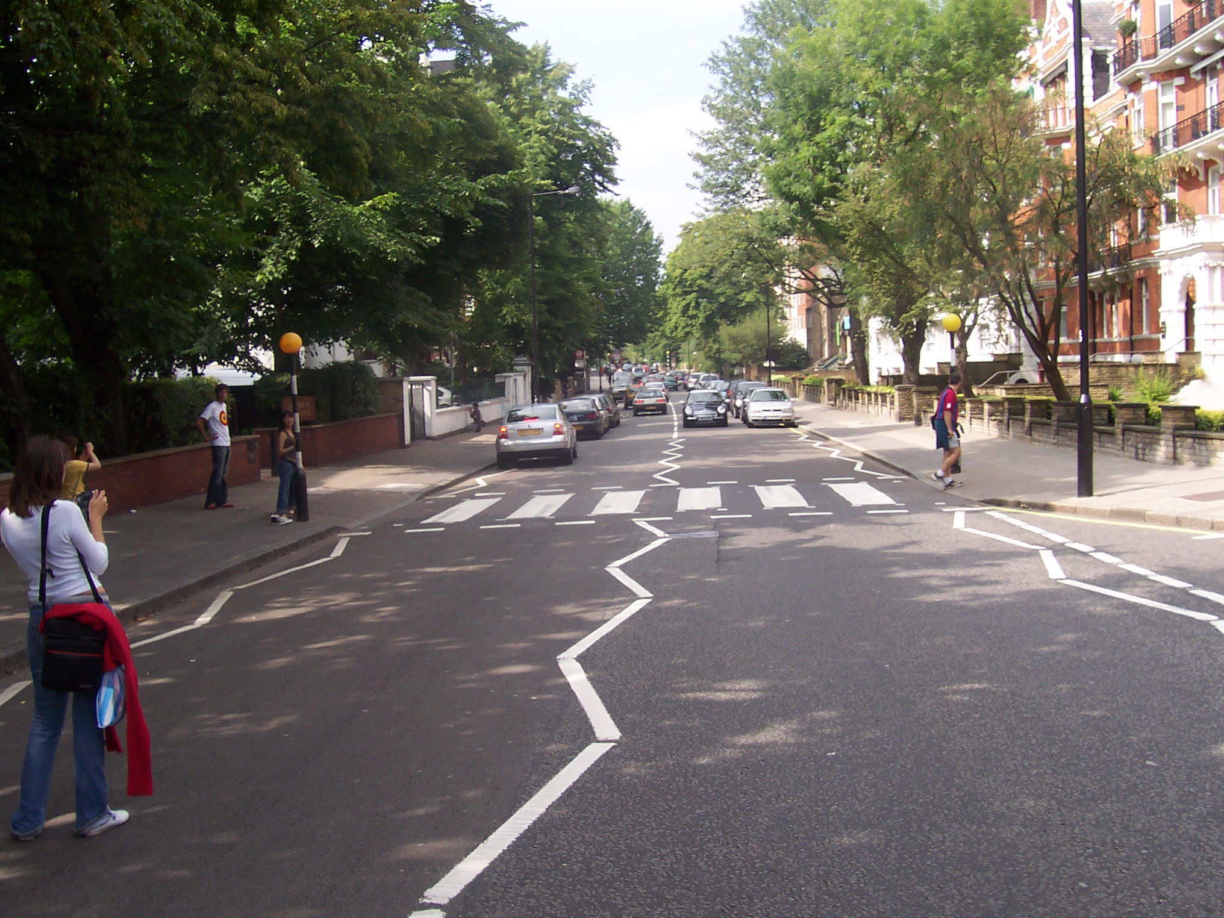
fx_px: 1308
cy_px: 459
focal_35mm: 37
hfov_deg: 50.1
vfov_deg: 38.7
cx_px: 612
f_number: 5.6
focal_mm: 5.6
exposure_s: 1/180
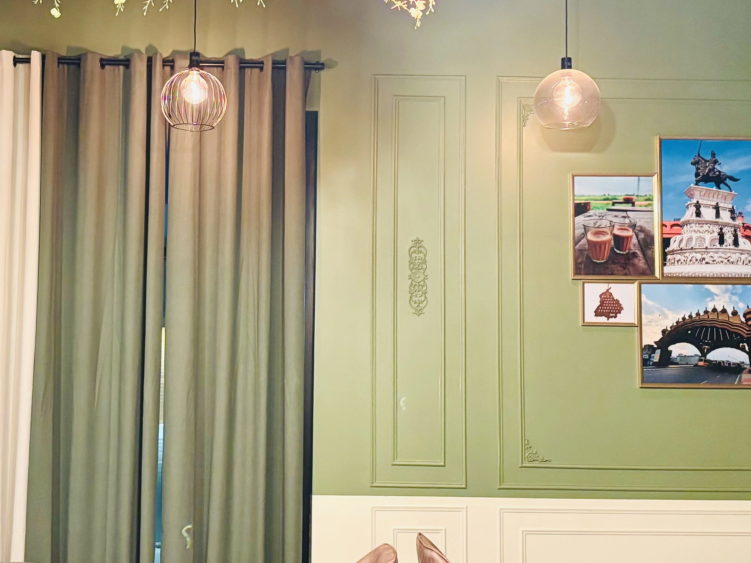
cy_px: 239
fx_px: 1193
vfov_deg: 26.5
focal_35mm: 55
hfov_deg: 34.8
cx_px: 296
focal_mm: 5.96
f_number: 1.6
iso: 400
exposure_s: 1/40
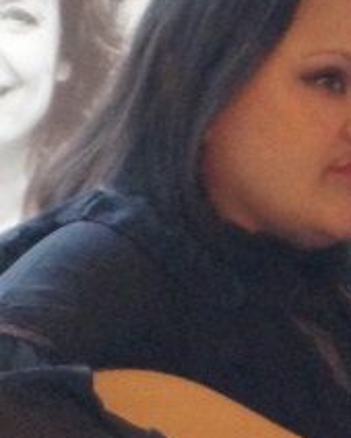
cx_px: 470
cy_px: 928
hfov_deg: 2.8
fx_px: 7097
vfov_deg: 3.5
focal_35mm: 547
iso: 3200
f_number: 5.6
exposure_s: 1/160
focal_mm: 55
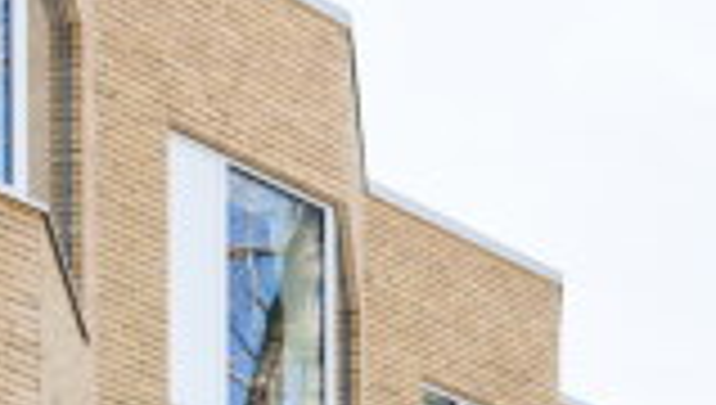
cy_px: 999
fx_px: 2814
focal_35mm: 148
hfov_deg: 14.4
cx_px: 72
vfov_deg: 7.6
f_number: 3.5
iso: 400
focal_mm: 50
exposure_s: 1/1250
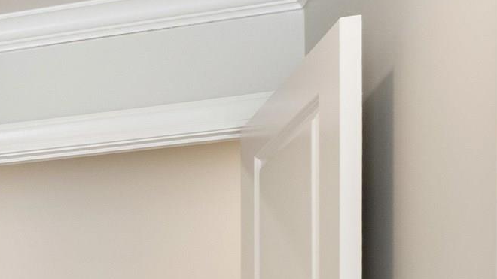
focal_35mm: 78
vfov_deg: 13.7
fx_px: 1028
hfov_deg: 16.9
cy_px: 510
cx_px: -578
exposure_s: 1/15
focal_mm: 16
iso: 1250
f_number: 5.6
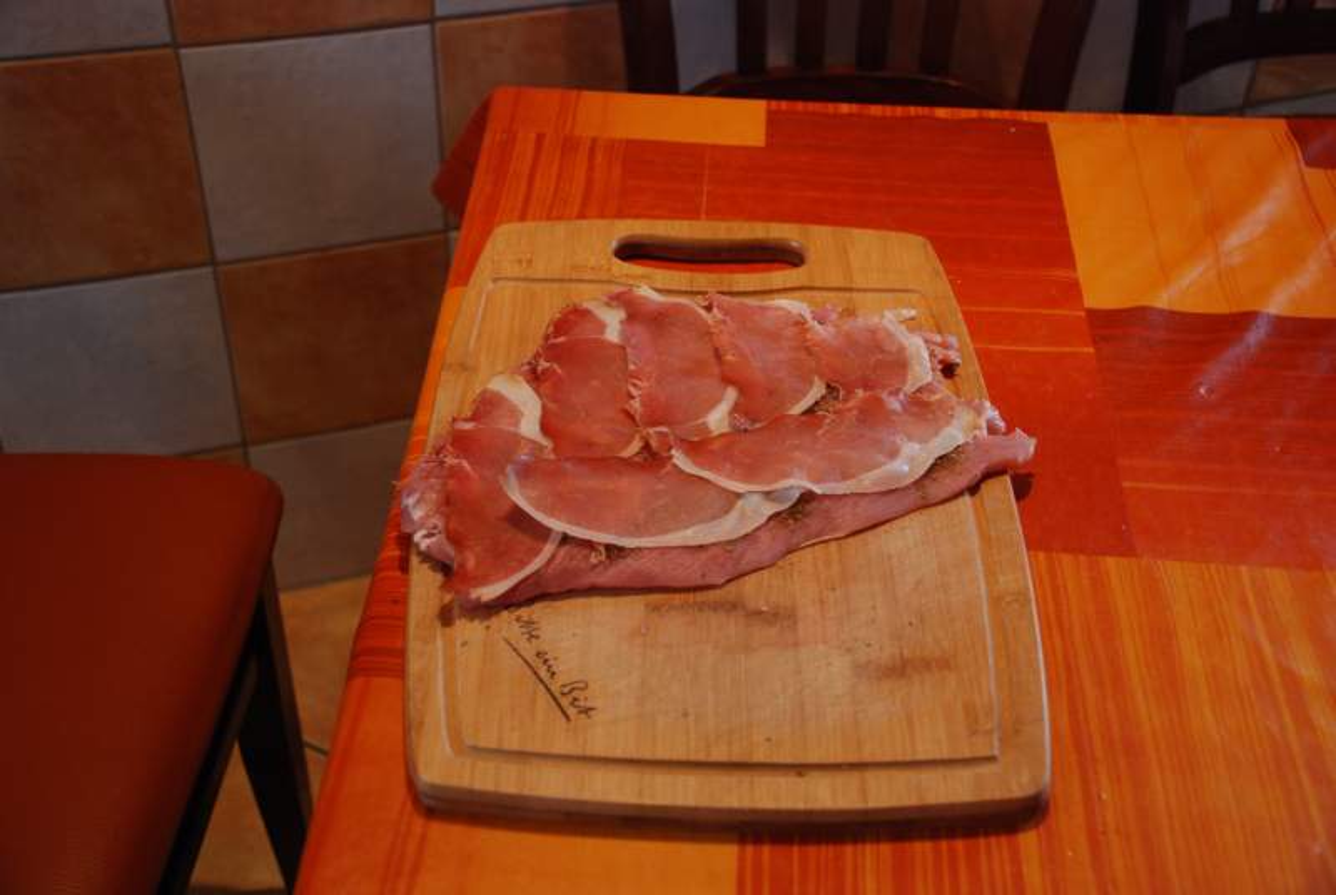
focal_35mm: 46
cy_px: 448
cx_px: 668
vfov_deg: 29.0
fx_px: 1728
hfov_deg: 42.3
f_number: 4.2
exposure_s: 1/30
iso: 640
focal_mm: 31
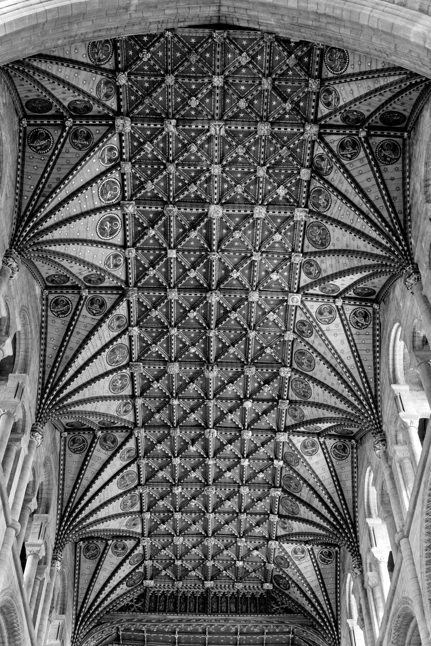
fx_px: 736
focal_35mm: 41
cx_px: 229
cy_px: 382
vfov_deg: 47.2
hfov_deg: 32.6
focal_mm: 34
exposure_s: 1/45
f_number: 4
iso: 2000
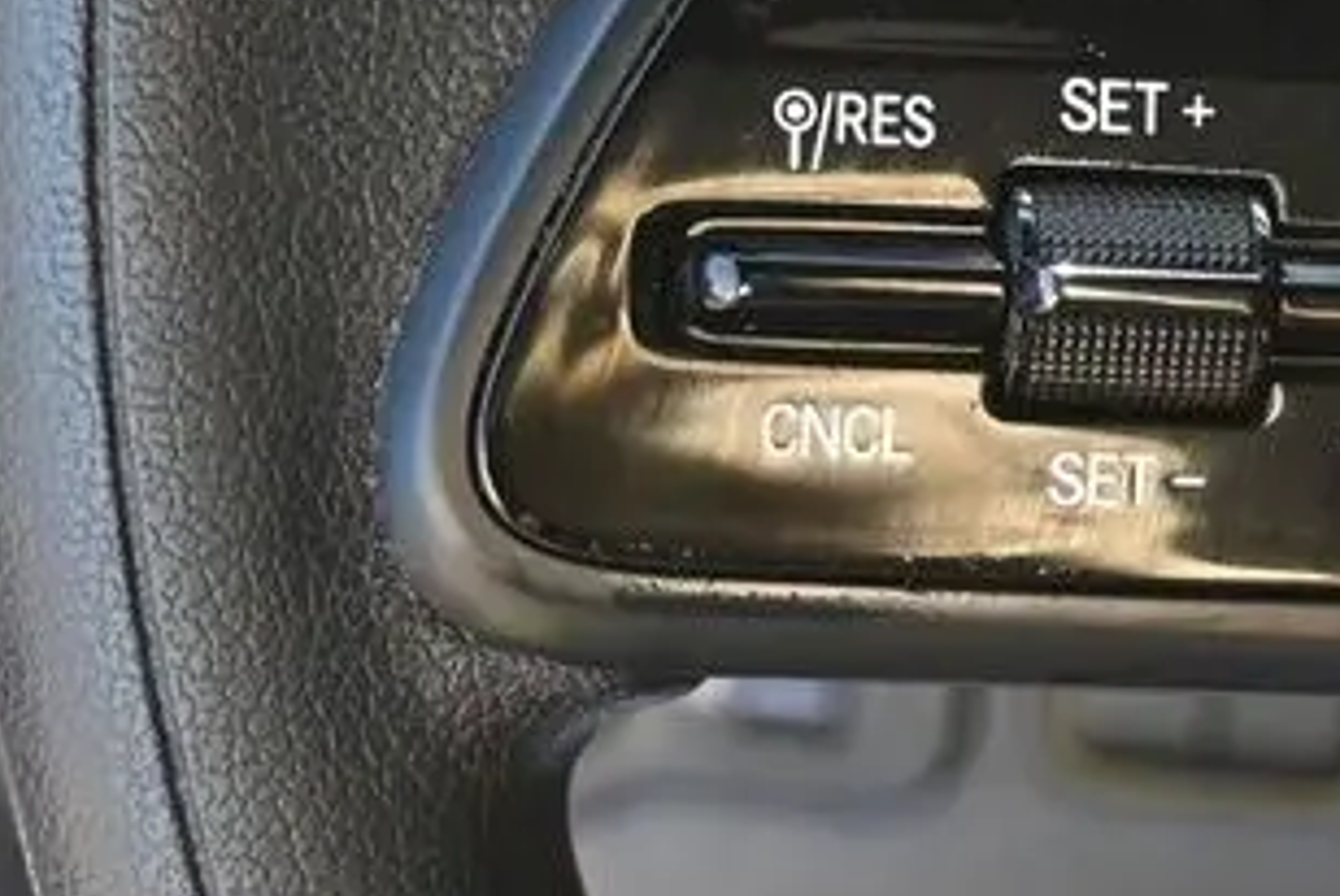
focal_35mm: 115
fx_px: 4272
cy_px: 59
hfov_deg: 17.6
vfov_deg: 11.9
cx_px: 1175
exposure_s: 1/125
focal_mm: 23
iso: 400
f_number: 4.2
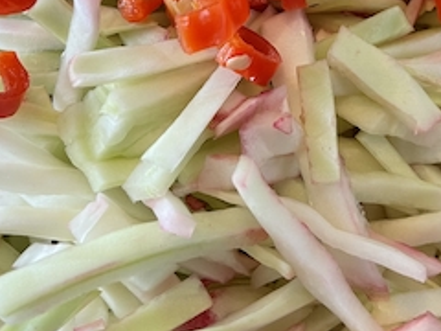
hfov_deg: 29.7
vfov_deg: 22.1
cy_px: 35
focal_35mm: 65
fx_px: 828
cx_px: 265
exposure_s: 1/50
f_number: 1.6
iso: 160
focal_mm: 5.1
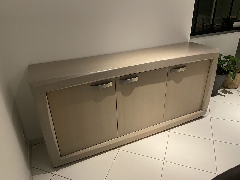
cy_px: 90
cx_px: 120
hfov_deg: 67.3
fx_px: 180
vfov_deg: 53.1
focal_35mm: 26
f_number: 1.8
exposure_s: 1/50
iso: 320
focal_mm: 4.25
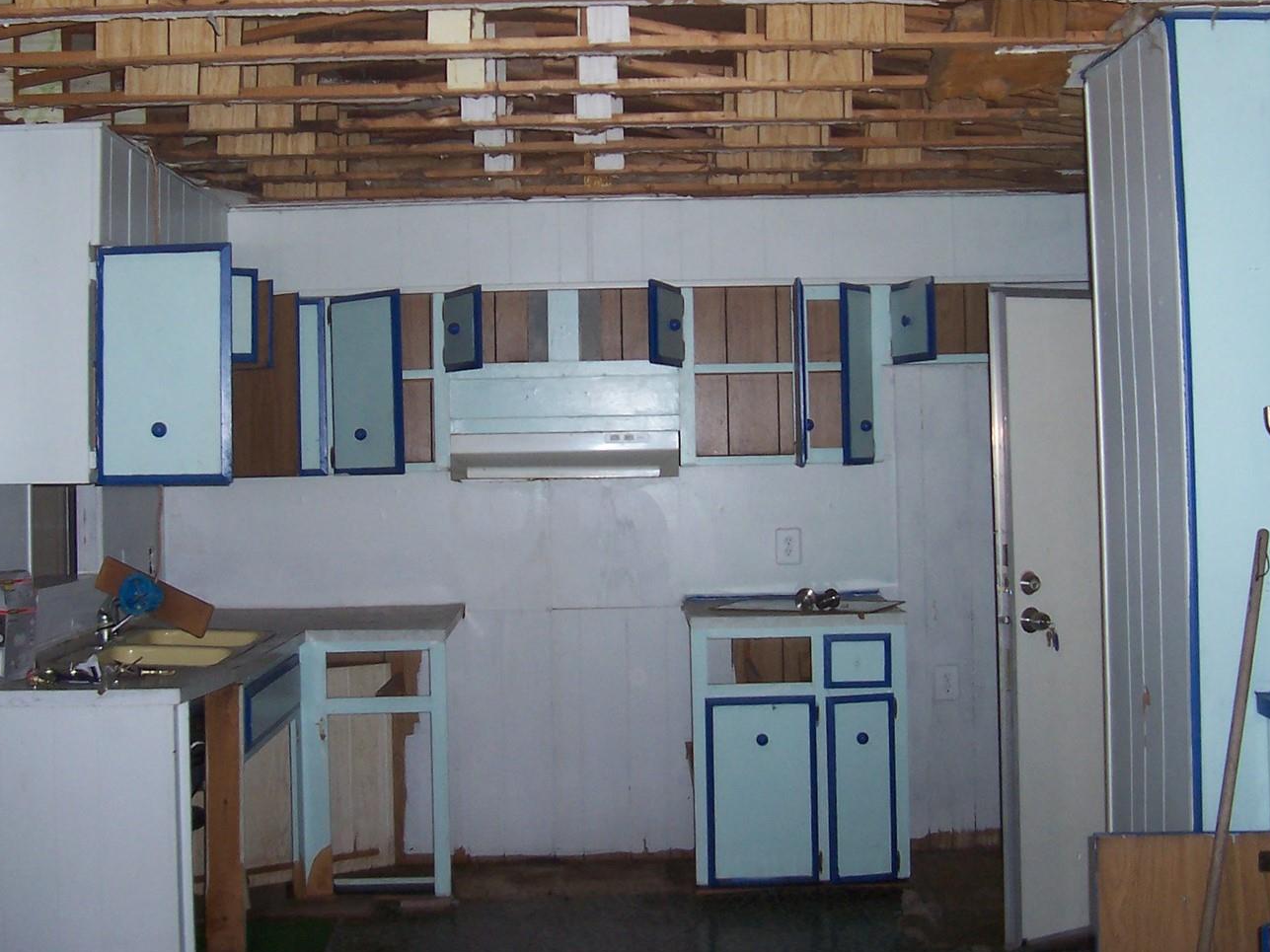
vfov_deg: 31.4
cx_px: 632
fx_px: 1688
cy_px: 366
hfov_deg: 41.2
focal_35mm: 46
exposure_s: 1/60
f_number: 2.8
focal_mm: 5.6
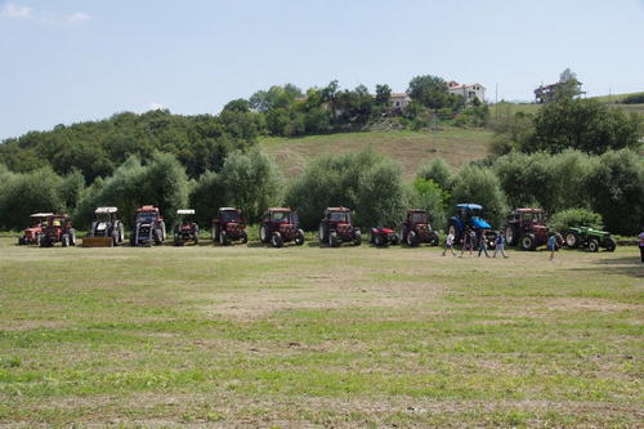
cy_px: 214
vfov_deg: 29.2
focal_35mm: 46
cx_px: 322
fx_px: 823
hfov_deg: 42.8
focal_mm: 31
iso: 640
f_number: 11
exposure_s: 1/320
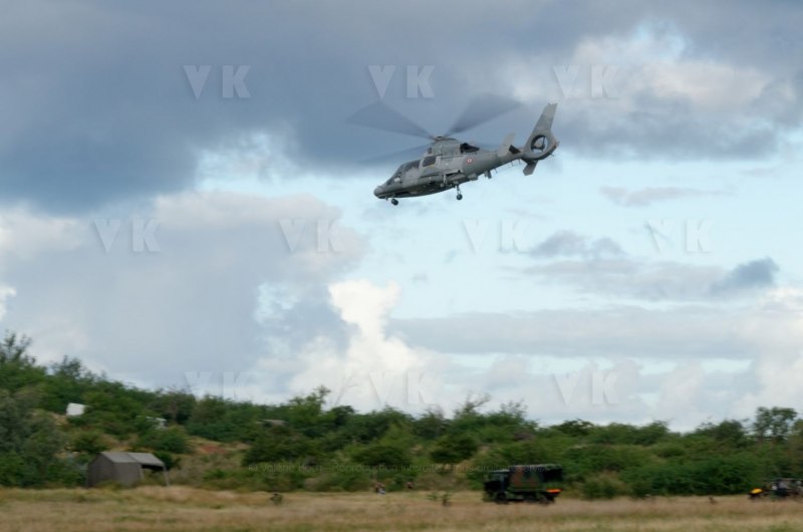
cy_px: 266
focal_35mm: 168
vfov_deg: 8.1
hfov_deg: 12.3
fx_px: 3740
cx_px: 402
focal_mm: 112
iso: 200
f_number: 16
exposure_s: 1/60
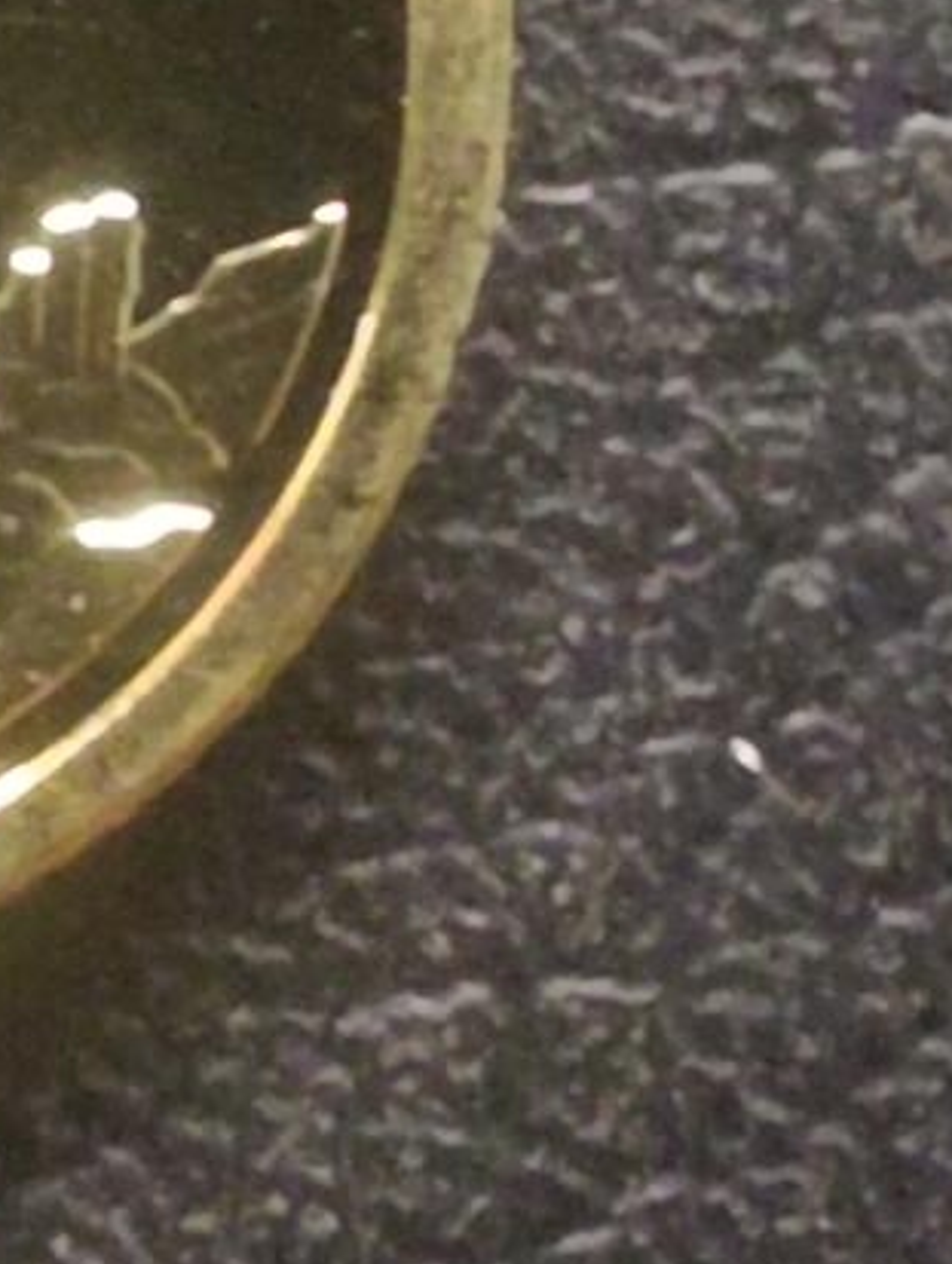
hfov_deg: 6.7
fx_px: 7973
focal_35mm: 218
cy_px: -77
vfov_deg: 9.0
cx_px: -712
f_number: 2.2
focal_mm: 3.42
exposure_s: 1/33.3
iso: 1250
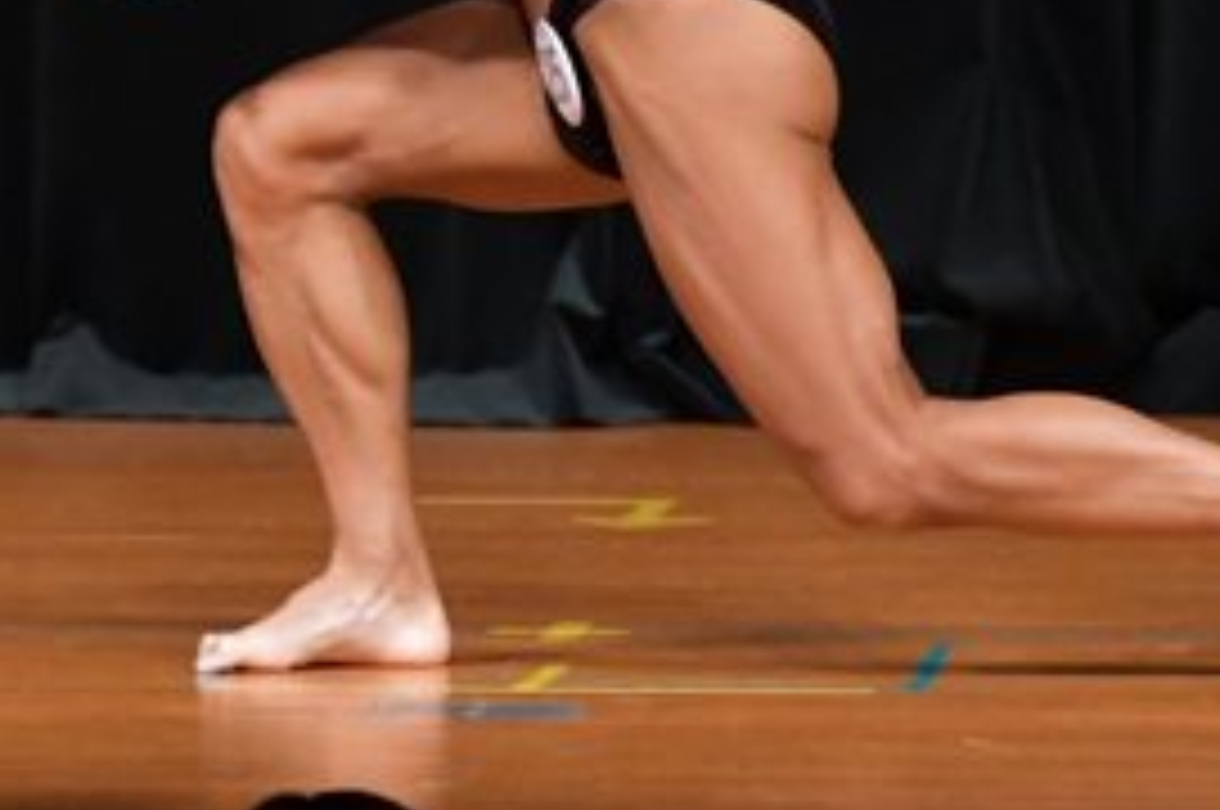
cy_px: -90
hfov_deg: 2.5
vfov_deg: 1.7
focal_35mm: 815
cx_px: 574
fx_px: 27586
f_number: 5.6
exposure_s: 1/400
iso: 5000
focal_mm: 190
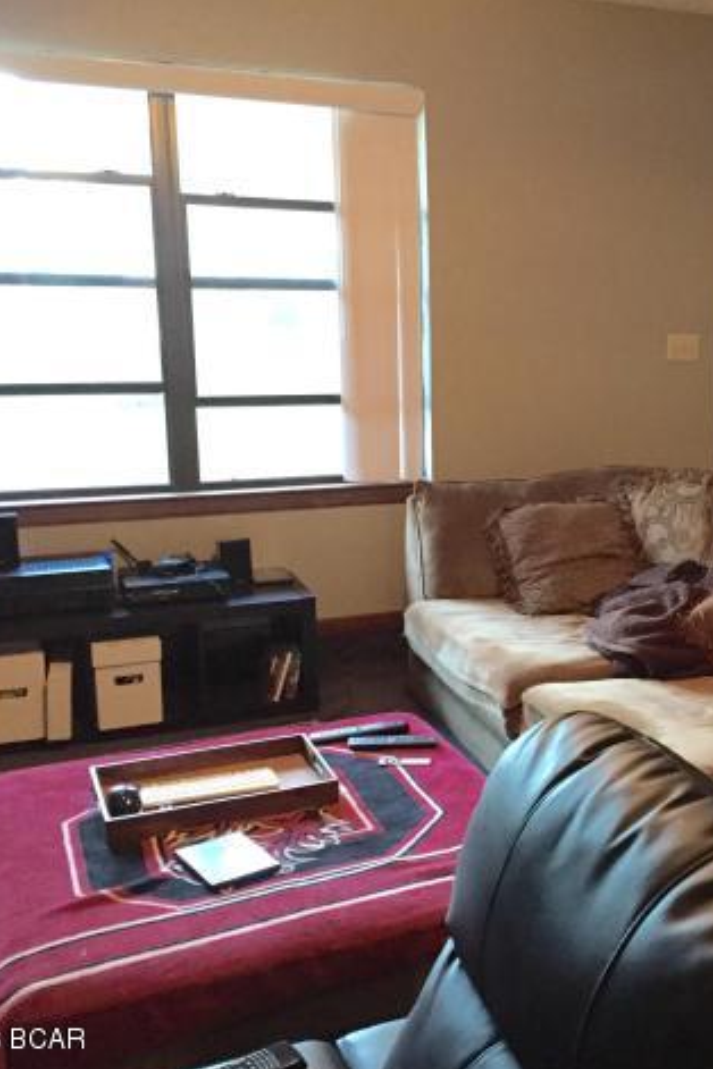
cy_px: 540
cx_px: 631
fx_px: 1218
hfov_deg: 31.2
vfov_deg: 47.4
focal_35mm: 41
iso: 250
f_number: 2.2
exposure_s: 1/20
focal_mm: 4.15
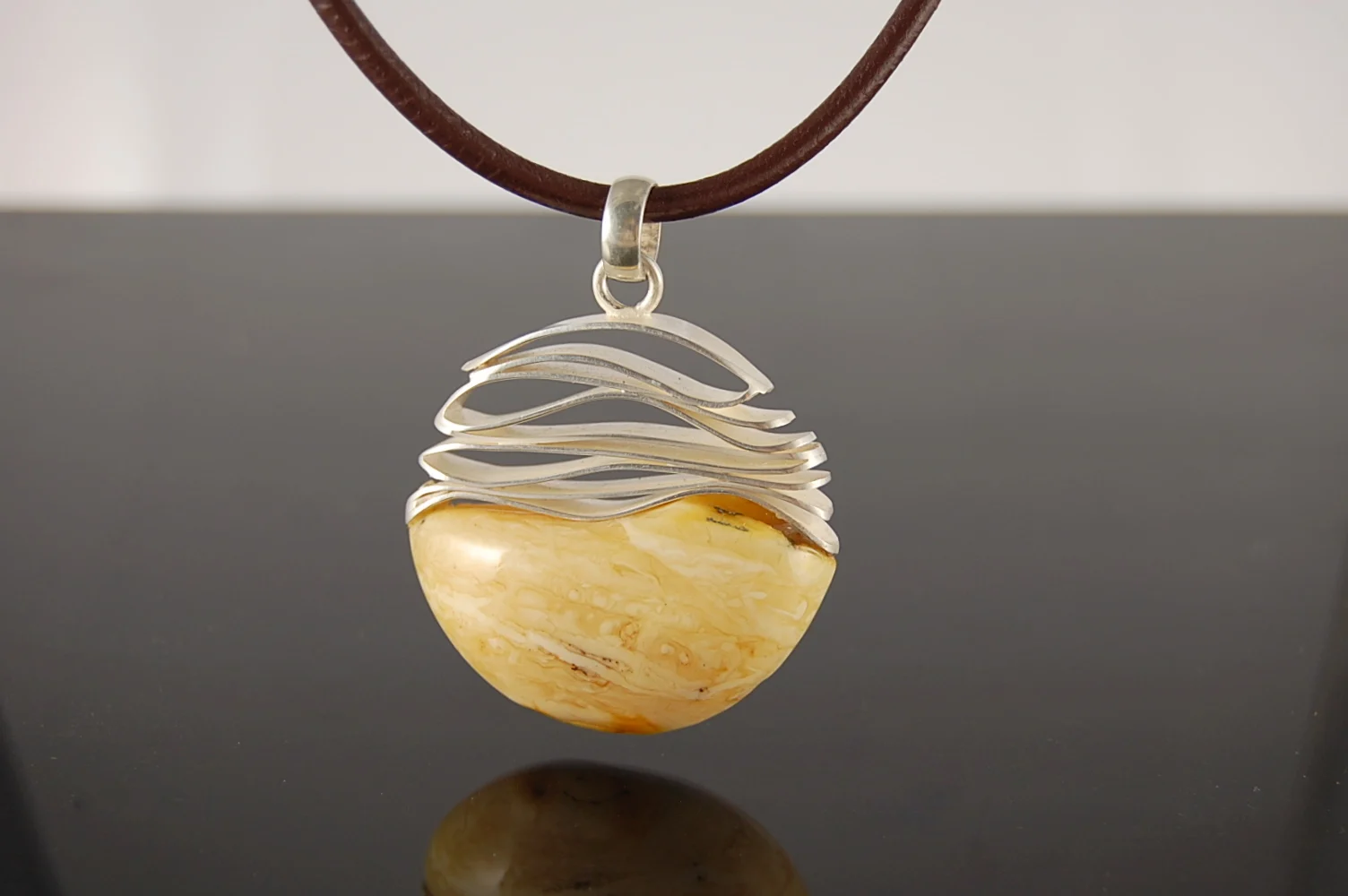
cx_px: 674
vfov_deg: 23.7
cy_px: 448
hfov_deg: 35.1
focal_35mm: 57
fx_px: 2132
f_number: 5.6
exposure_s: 1/40
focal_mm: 38
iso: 200
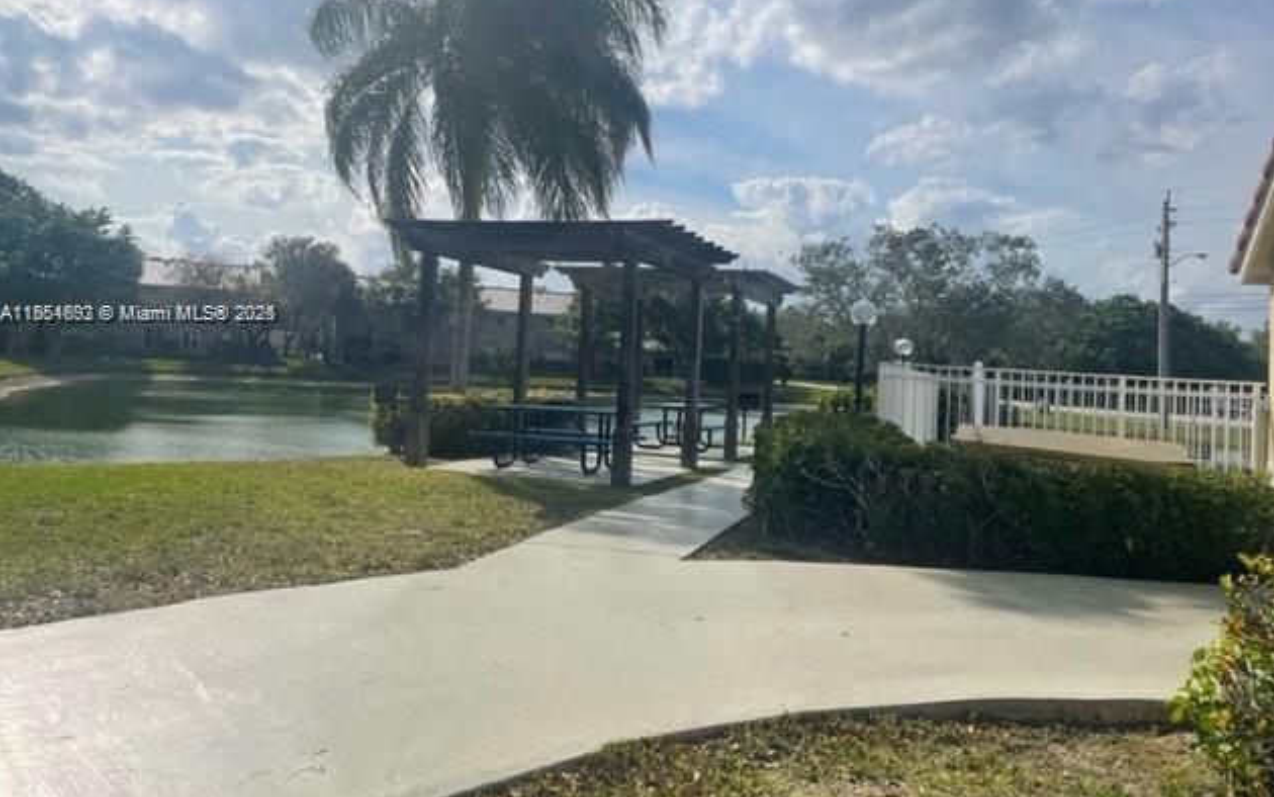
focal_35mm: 28
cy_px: 316
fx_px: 972
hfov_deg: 66.5
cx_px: 643
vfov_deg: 44.3
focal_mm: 4.2
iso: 32
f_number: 1.6
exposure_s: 1/10753
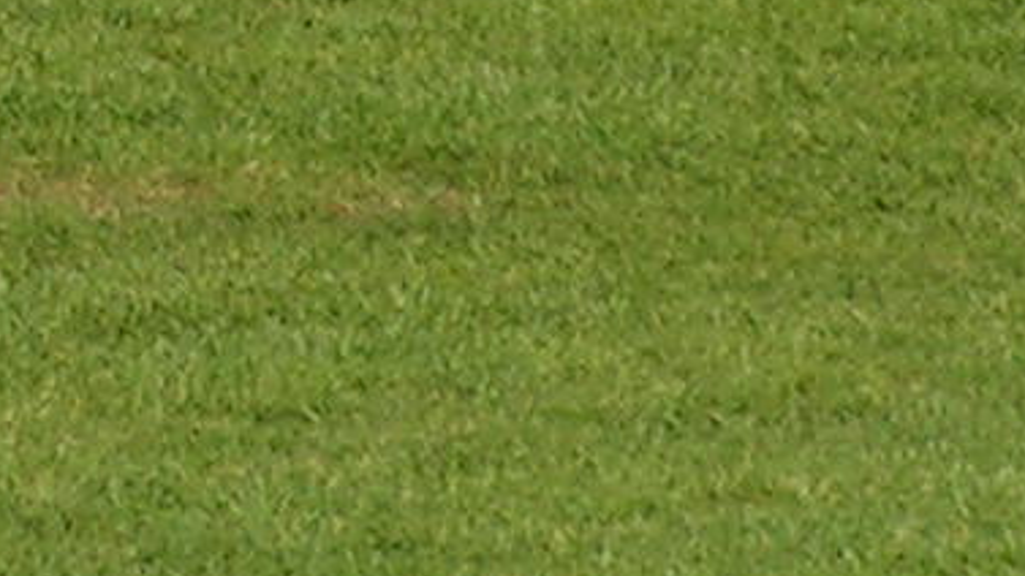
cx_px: -207
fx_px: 28400
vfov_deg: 1.2
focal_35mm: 1045
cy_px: -1220
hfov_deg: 2.1
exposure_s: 1/1000
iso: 50
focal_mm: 26.4
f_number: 3.2
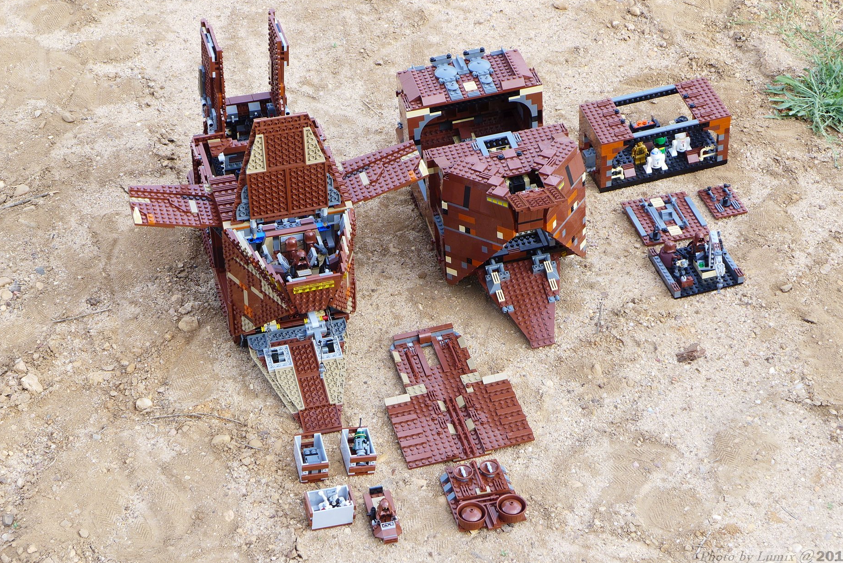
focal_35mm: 72
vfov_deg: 18.9
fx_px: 1686
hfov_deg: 28.1
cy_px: 276
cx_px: 422
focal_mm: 13.7
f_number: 4.5
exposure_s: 1/60
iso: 80
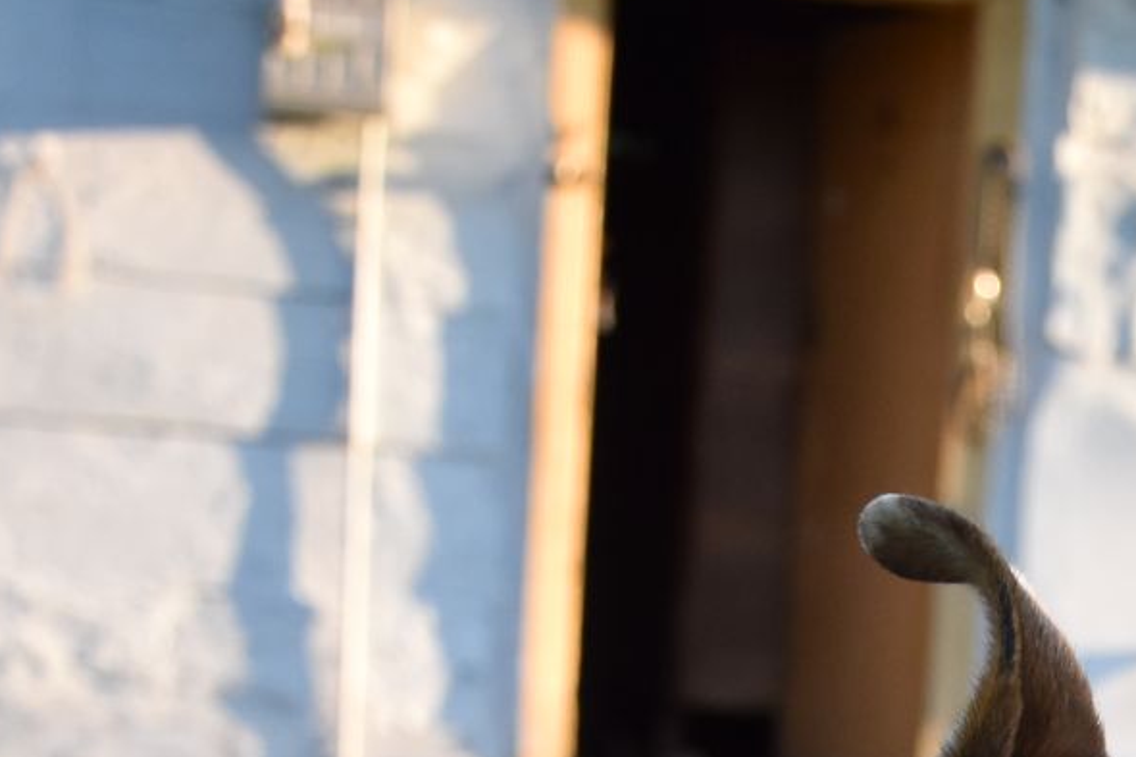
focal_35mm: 125
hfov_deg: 15.9
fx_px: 3943
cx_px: 1244
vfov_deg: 10.5
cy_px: 1222
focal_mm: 24
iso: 800
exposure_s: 1/800
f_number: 3.8
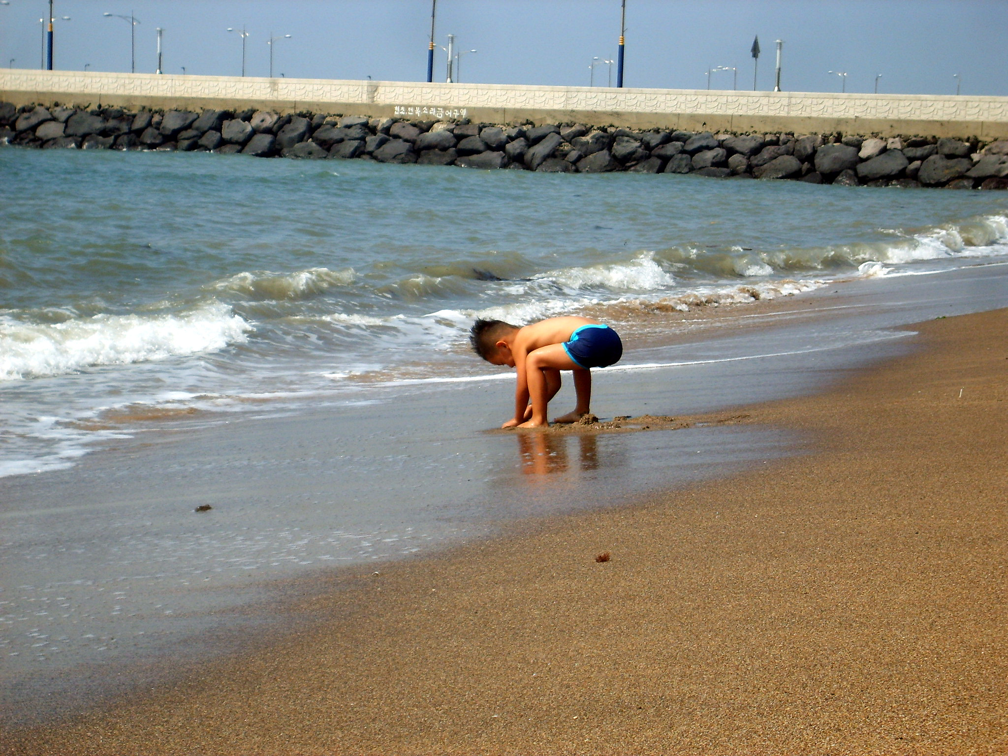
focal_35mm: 105
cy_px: 378
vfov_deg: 14.1
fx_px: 3058
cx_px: 504
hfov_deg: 18.7
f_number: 4.9
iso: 50
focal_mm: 17.4
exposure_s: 1/500
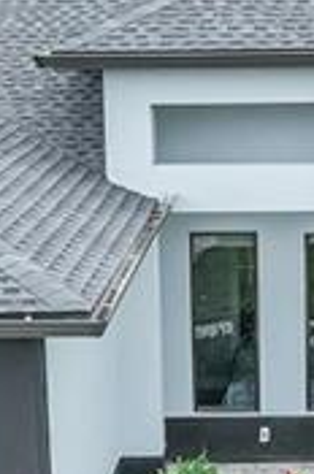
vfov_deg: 15.8
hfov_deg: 10.5
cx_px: 276
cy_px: 352
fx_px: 1694
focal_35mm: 129
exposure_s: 1/1000
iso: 100
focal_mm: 8.38
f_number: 2.8
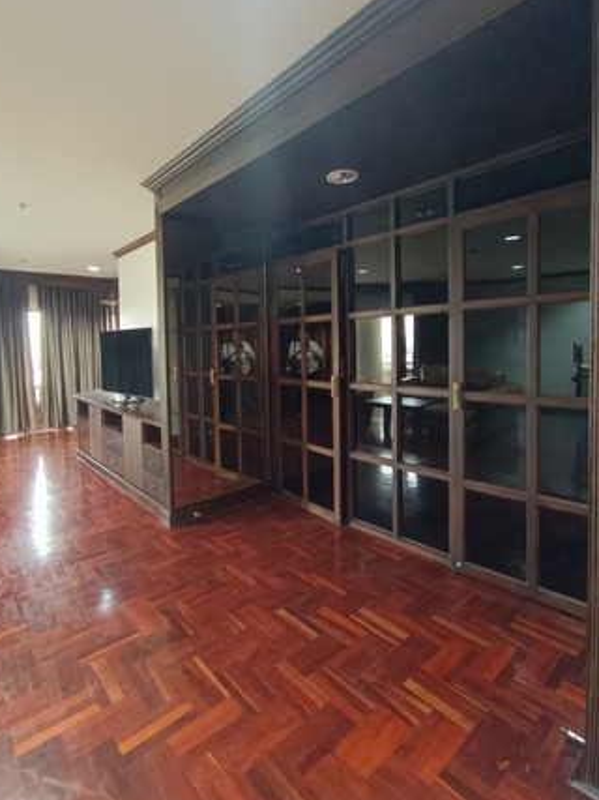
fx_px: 416
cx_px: 279
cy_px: 367
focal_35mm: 18
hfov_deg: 71.5
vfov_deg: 87.6
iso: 1067
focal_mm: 1.66
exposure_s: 1/25
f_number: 2.2
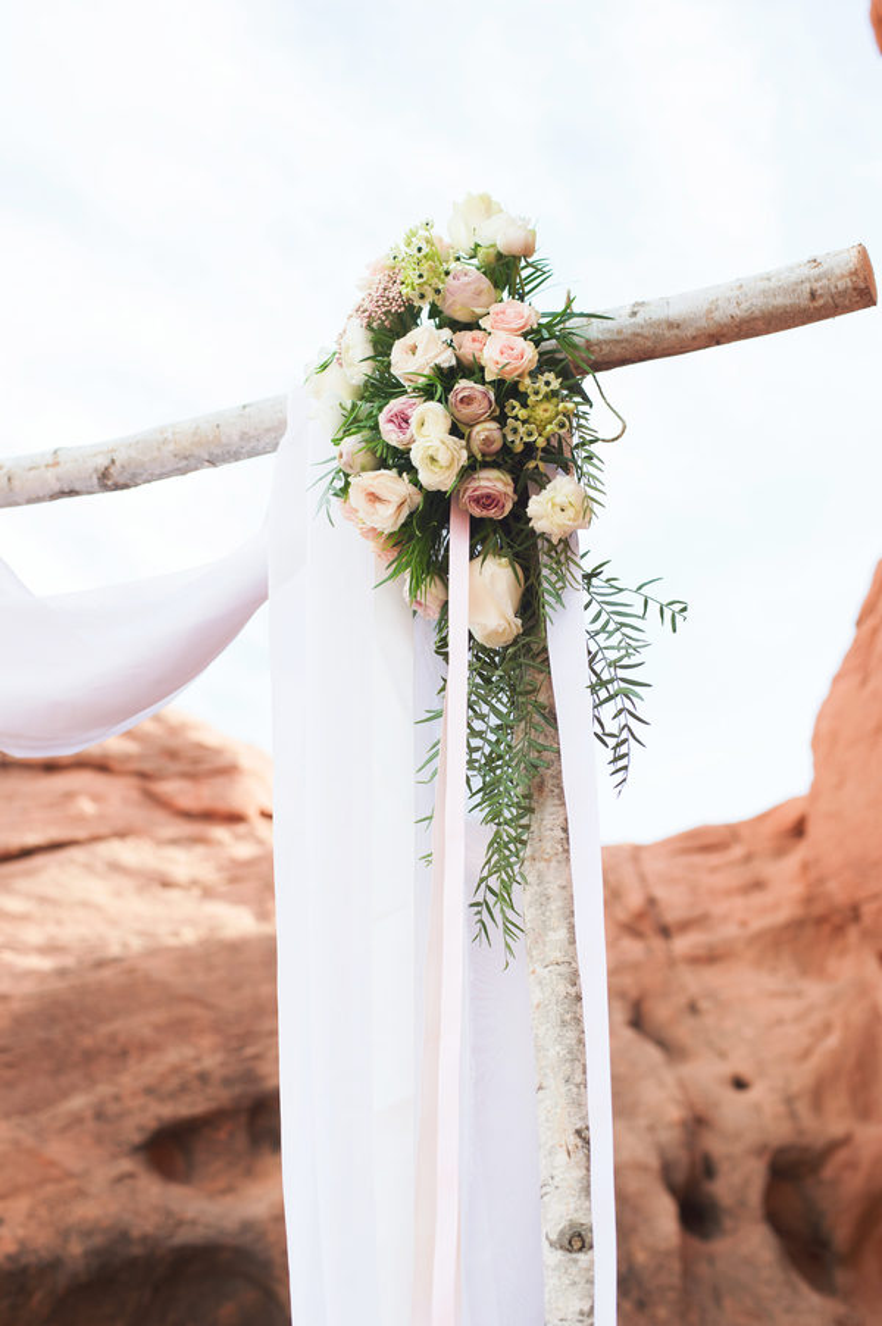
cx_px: 441
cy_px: 663
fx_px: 1840
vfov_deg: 39.6
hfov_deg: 27.0
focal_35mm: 50
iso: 100
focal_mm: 50
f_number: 4.5
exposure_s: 1/400
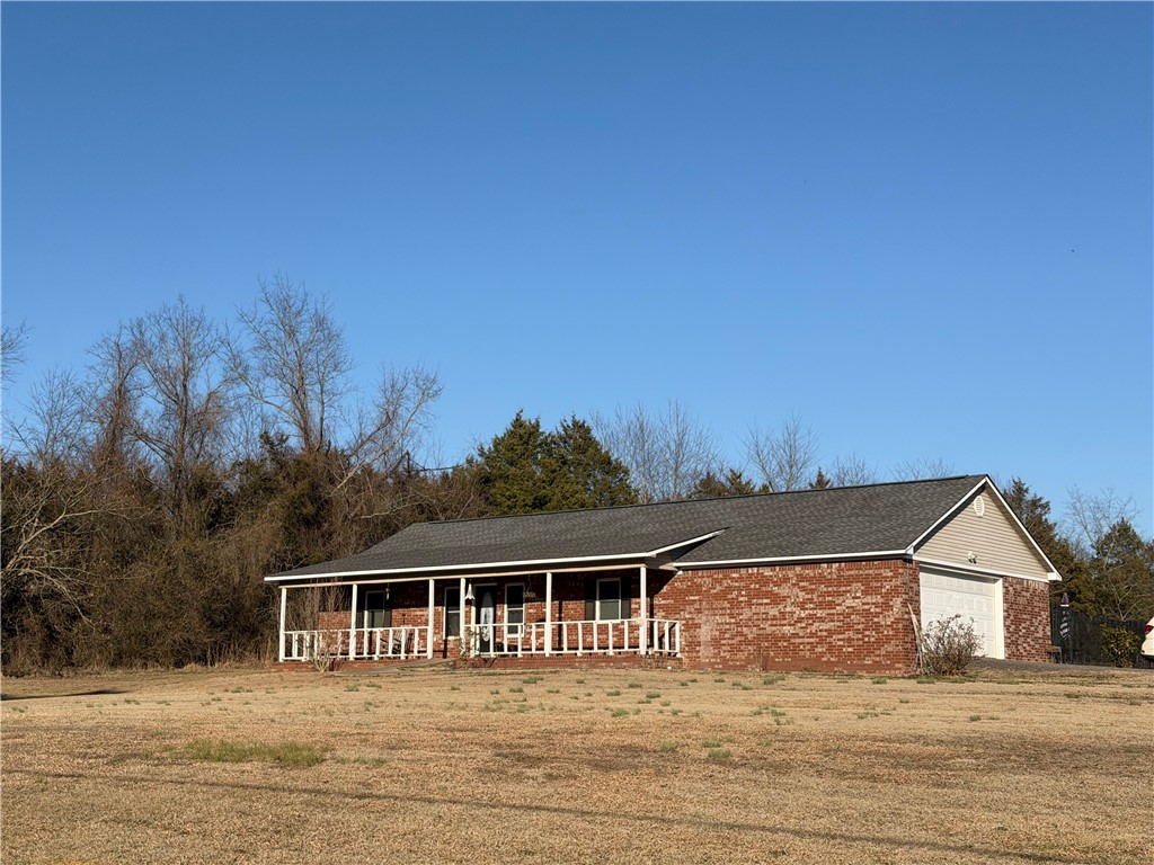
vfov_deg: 30.3
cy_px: 432
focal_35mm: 48
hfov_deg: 39.7
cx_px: 577
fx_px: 1600
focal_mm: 6.76
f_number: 1.78
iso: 64
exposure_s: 1/6024
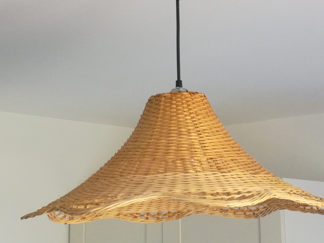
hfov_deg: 25.0
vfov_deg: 18.9
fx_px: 730
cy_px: 95
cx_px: 189
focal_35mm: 78
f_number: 2
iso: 125
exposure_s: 1/33.3
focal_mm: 3.79
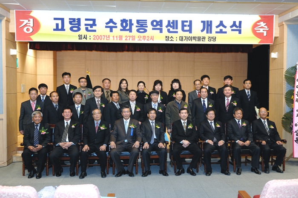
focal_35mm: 36
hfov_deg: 53.2
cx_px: 149
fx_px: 298
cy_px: 99
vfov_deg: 36.8
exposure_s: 1/80
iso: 500
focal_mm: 24
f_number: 4
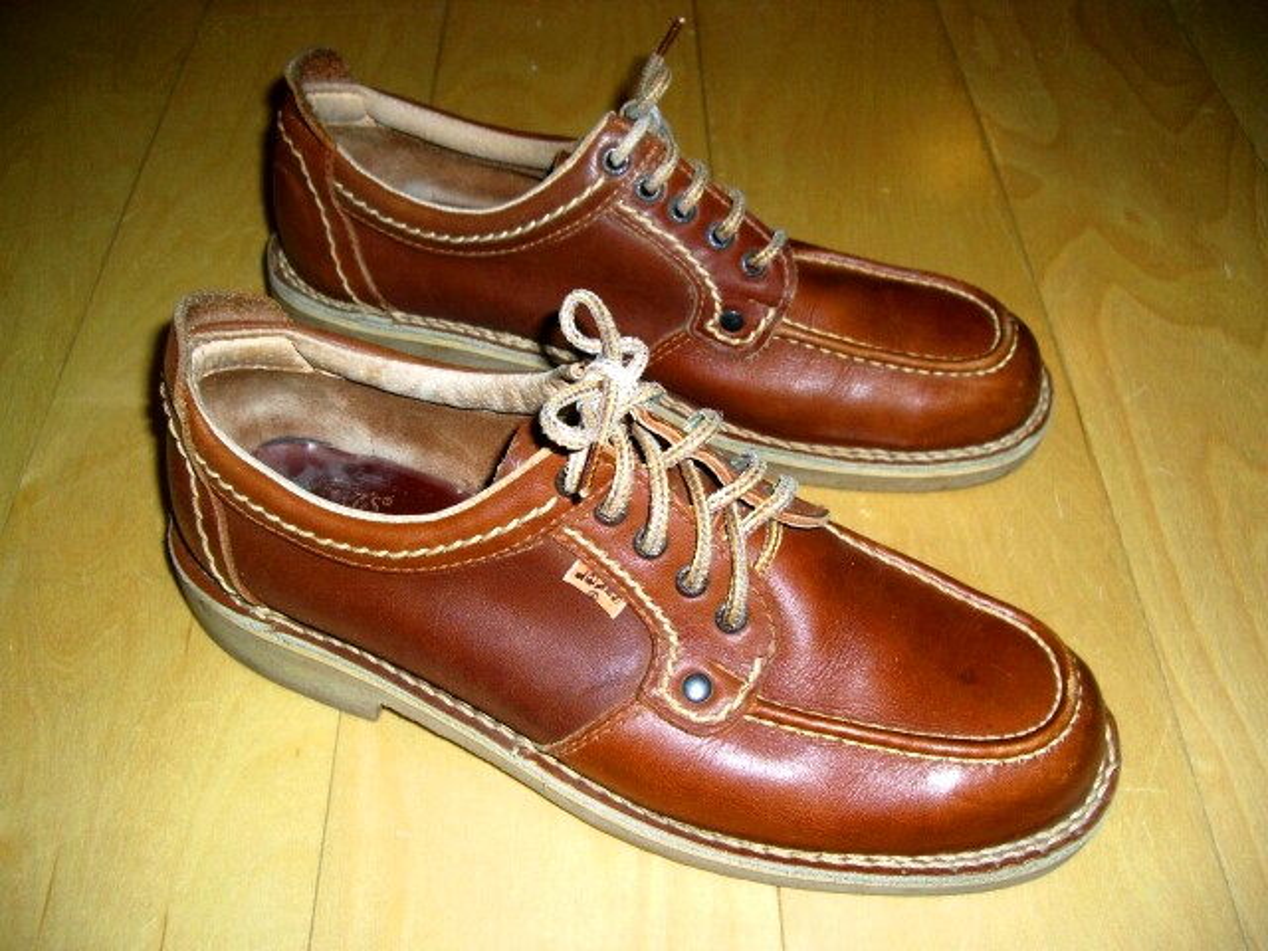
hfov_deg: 49.0
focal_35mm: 38
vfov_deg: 37.7
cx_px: 634
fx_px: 1392
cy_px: 476
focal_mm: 7.9
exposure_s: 1/30
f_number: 5.6
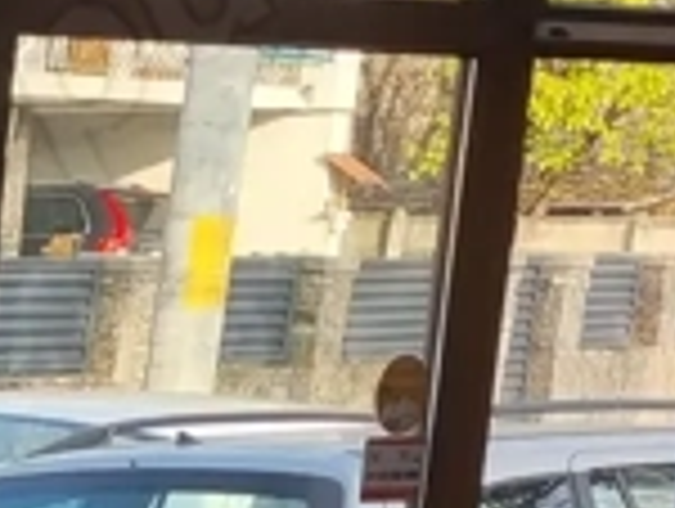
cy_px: 1012
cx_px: -1098
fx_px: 3379
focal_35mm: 173
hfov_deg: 9.7
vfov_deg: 8.2
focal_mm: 5.4
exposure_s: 1/502
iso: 50
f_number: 1.8
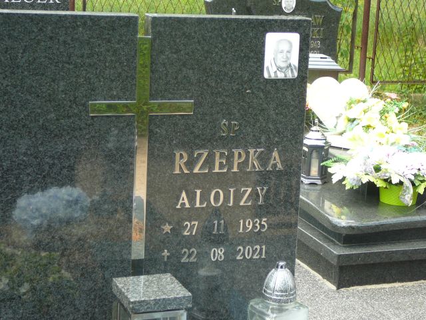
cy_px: 160
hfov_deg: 25.3
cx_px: 213
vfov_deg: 19.1
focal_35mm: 77
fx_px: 948
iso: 80
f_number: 3.7
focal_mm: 11.5
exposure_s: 1/100
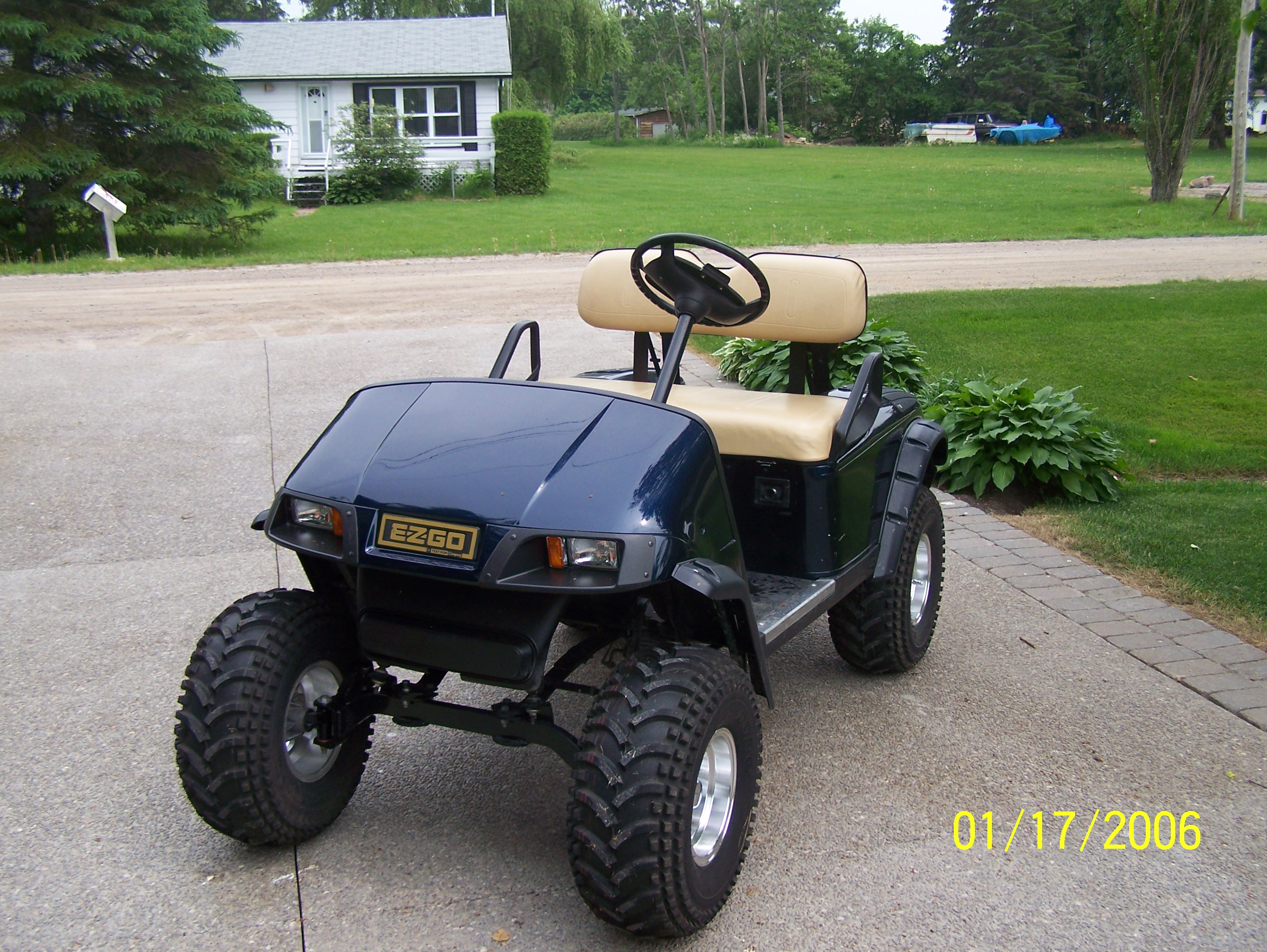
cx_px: 634
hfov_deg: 48.9
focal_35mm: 38
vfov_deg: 37.8
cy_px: 476
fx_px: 1392
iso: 80
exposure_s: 1/500
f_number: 2.8
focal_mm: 6.3
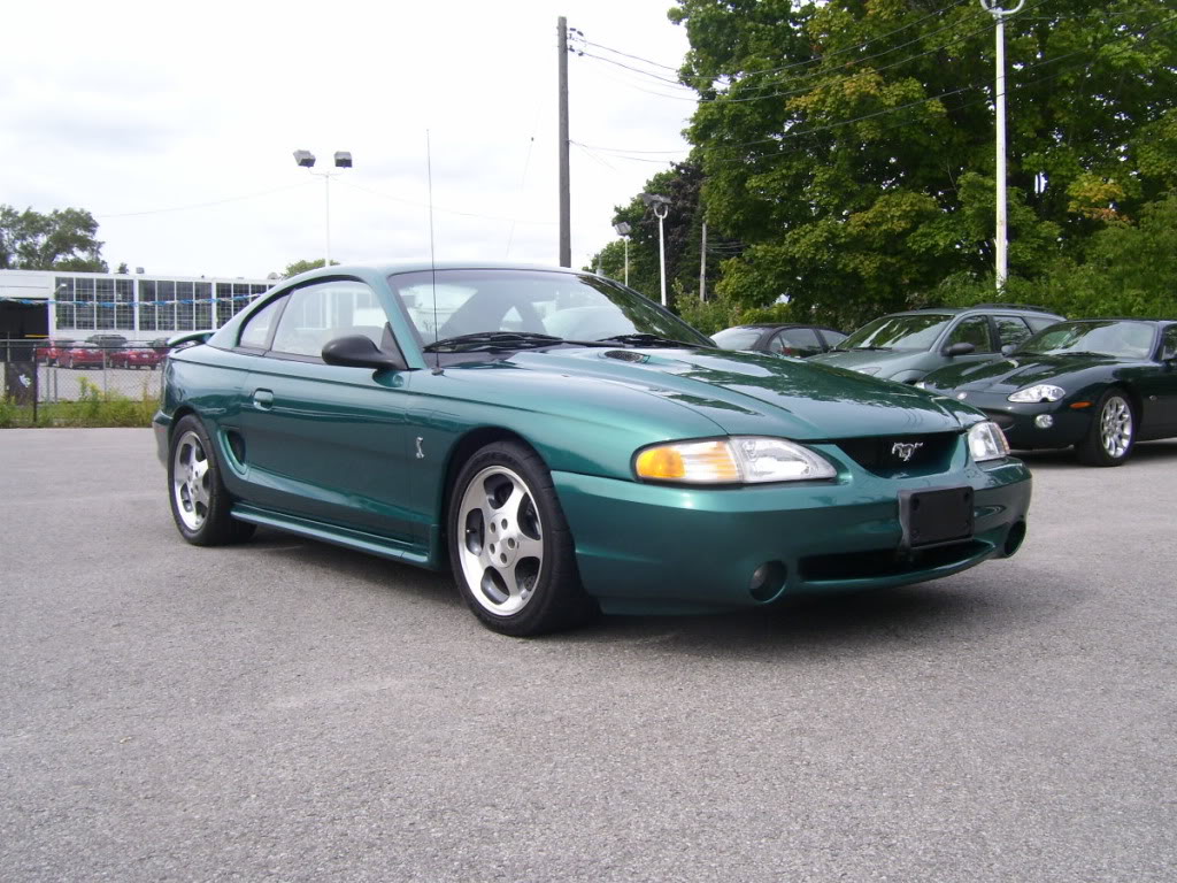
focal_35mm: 37
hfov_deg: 50.1
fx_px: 1258
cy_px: 442
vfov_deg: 38.7
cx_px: 588
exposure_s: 1/750
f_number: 4.8
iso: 80
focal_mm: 6
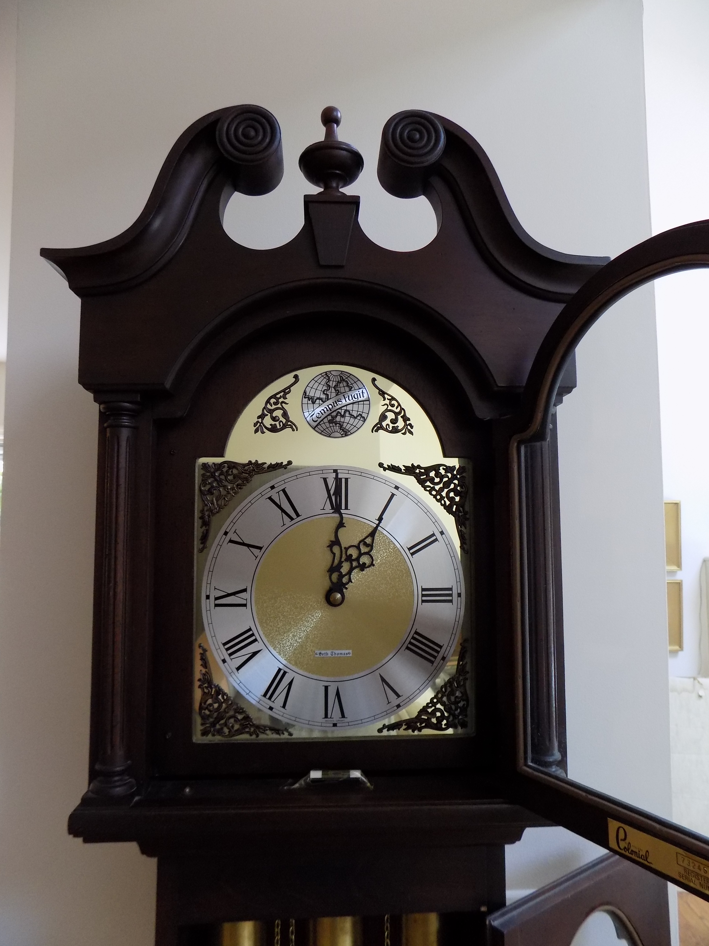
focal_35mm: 23
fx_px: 628
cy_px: 473
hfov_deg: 58.9
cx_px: 354
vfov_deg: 73.9
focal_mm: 4
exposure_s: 1/30
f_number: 3.1
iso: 200
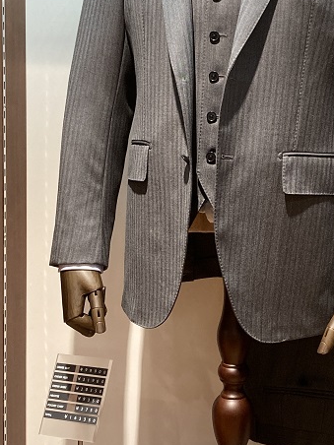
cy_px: 195
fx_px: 965
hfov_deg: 19.6
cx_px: 213
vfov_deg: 26.0
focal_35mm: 75
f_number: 1.8
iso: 64
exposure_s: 1/60
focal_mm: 3.99
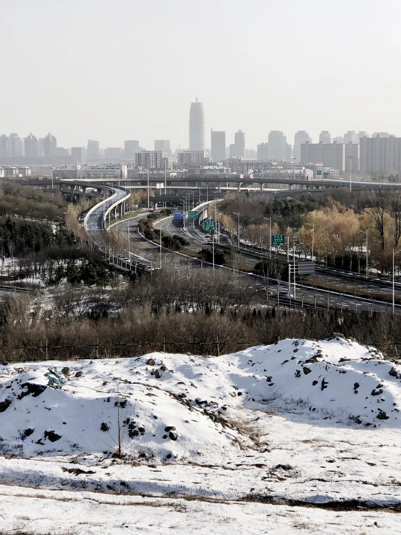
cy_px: 268
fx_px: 1236
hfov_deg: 18.4
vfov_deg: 24.4
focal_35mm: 80
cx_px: 200
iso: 20
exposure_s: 1/1297
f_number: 2.8
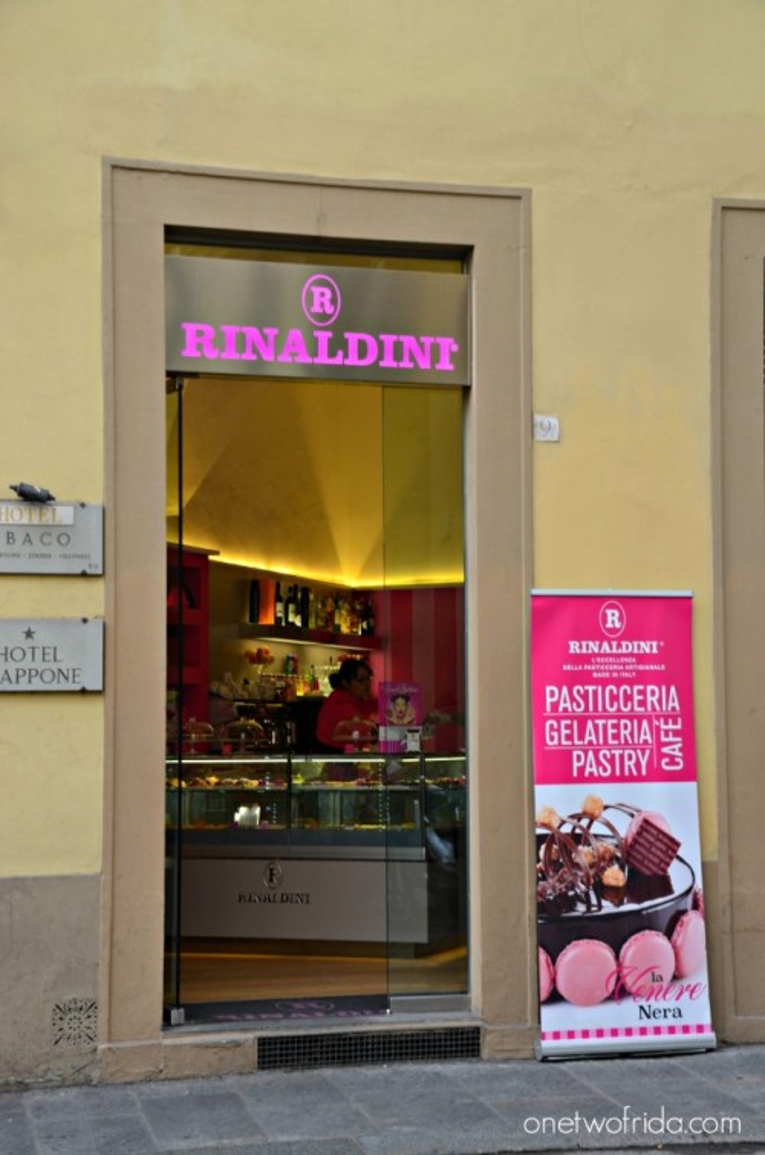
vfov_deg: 35.1
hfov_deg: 23.7
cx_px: 382
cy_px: 578
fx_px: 1825
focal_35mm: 57
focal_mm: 38
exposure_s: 1/60
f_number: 8
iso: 250
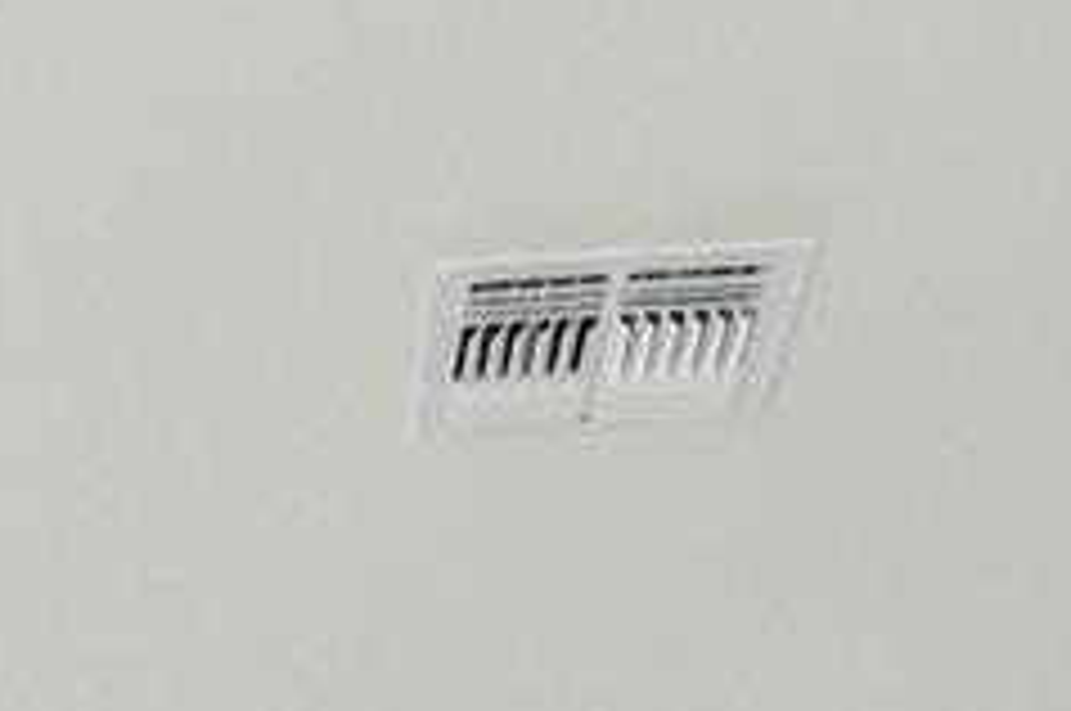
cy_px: 2095
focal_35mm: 121
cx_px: -212
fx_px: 3595
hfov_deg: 16.3
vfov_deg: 9.2
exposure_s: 1/80
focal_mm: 12
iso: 100
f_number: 3.2
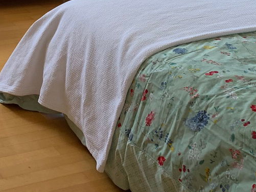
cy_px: -107
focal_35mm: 83
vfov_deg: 16.1
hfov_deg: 22.9
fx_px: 614
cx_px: 25
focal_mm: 4.25
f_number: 1.8
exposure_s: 1/121
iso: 64
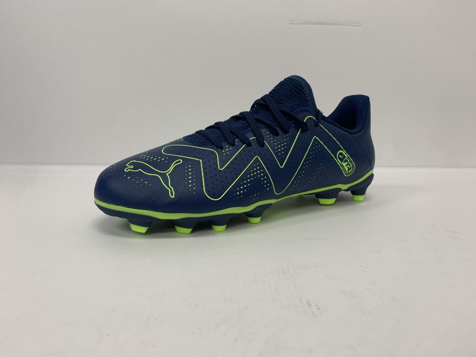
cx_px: 238
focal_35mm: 26
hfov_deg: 67.3
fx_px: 358
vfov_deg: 53.1
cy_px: 178
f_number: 1.8
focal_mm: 4.25
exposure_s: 1/100
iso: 50
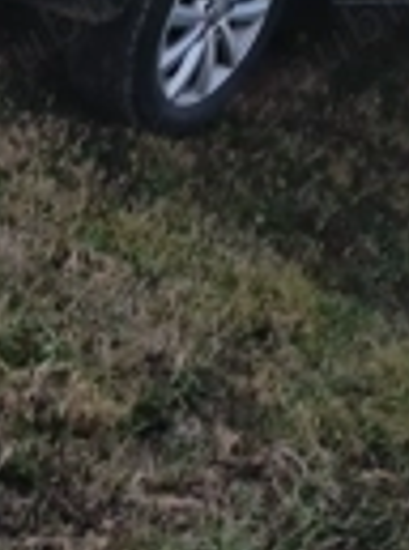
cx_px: 251
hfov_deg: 17.5
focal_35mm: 84
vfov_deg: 20.2
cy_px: -264
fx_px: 1330
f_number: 1.8
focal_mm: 4
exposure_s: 1/50
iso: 160
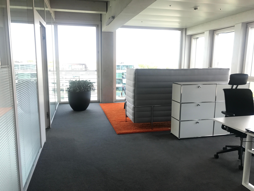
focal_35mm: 28
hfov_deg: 63.4
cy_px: 96
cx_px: 127
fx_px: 205
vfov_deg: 49.7
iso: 20
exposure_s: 1/108
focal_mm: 3.99
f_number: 1.8
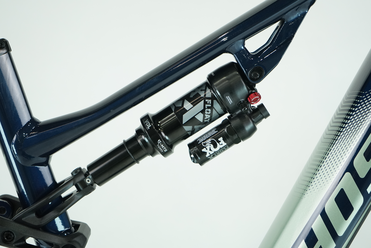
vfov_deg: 19.5
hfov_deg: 28.8
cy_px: 124
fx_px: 721
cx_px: 186
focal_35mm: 70
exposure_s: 1/200
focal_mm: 70
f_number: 5.6
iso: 1600
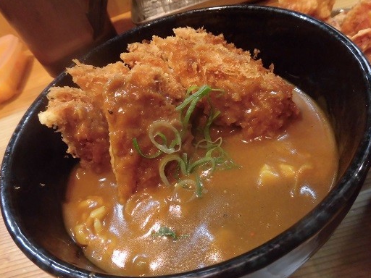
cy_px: 140
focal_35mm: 25
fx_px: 268
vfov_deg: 54.9
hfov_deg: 69.4
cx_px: 186
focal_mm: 4.3
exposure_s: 1/30
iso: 320
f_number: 3.1
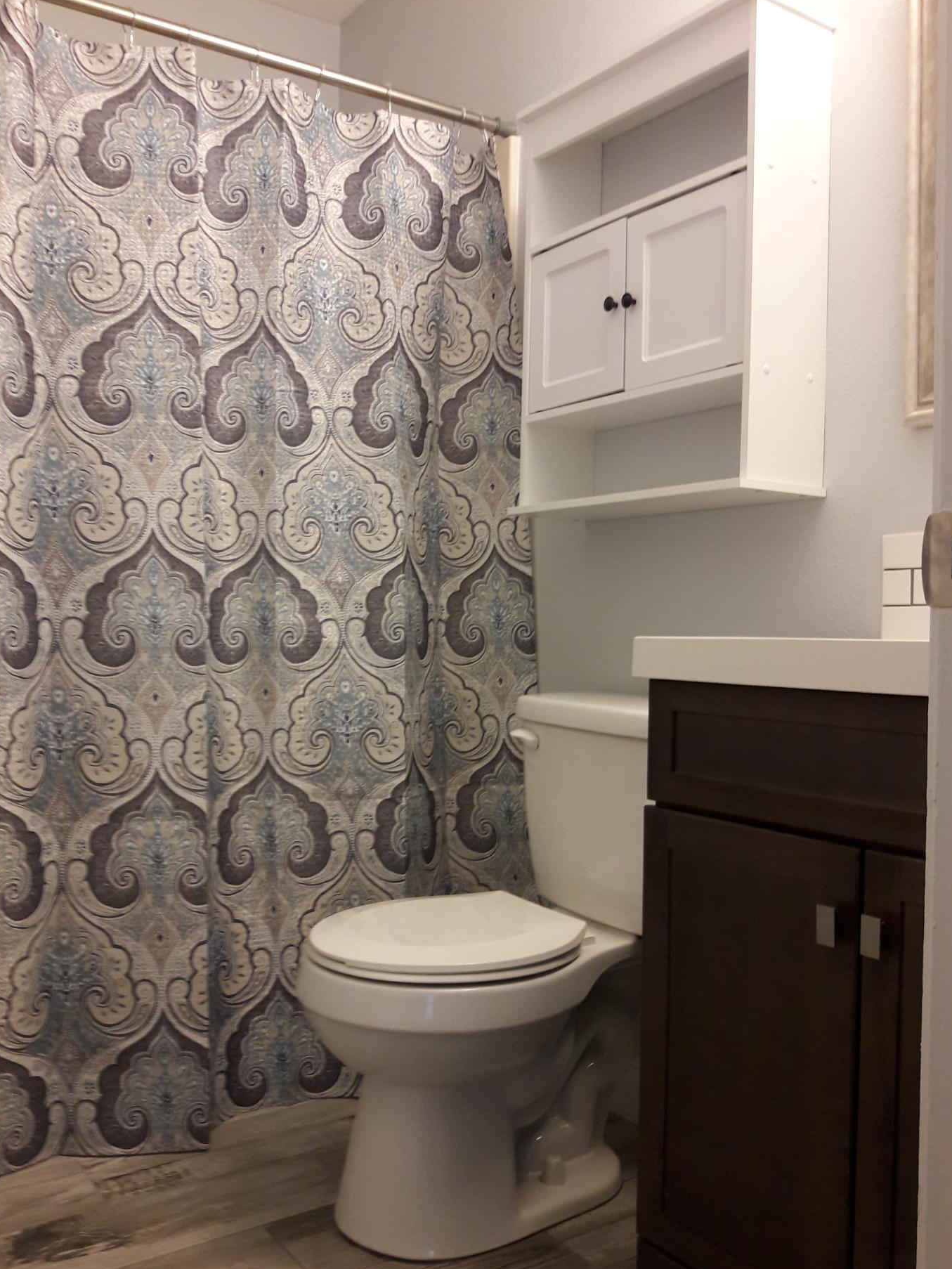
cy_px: 642
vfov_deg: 58.3
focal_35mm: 31
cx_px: 466
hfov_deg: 45.4
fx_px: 1136
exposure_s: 1/30
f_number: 1.9
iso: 125
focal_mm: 3.7
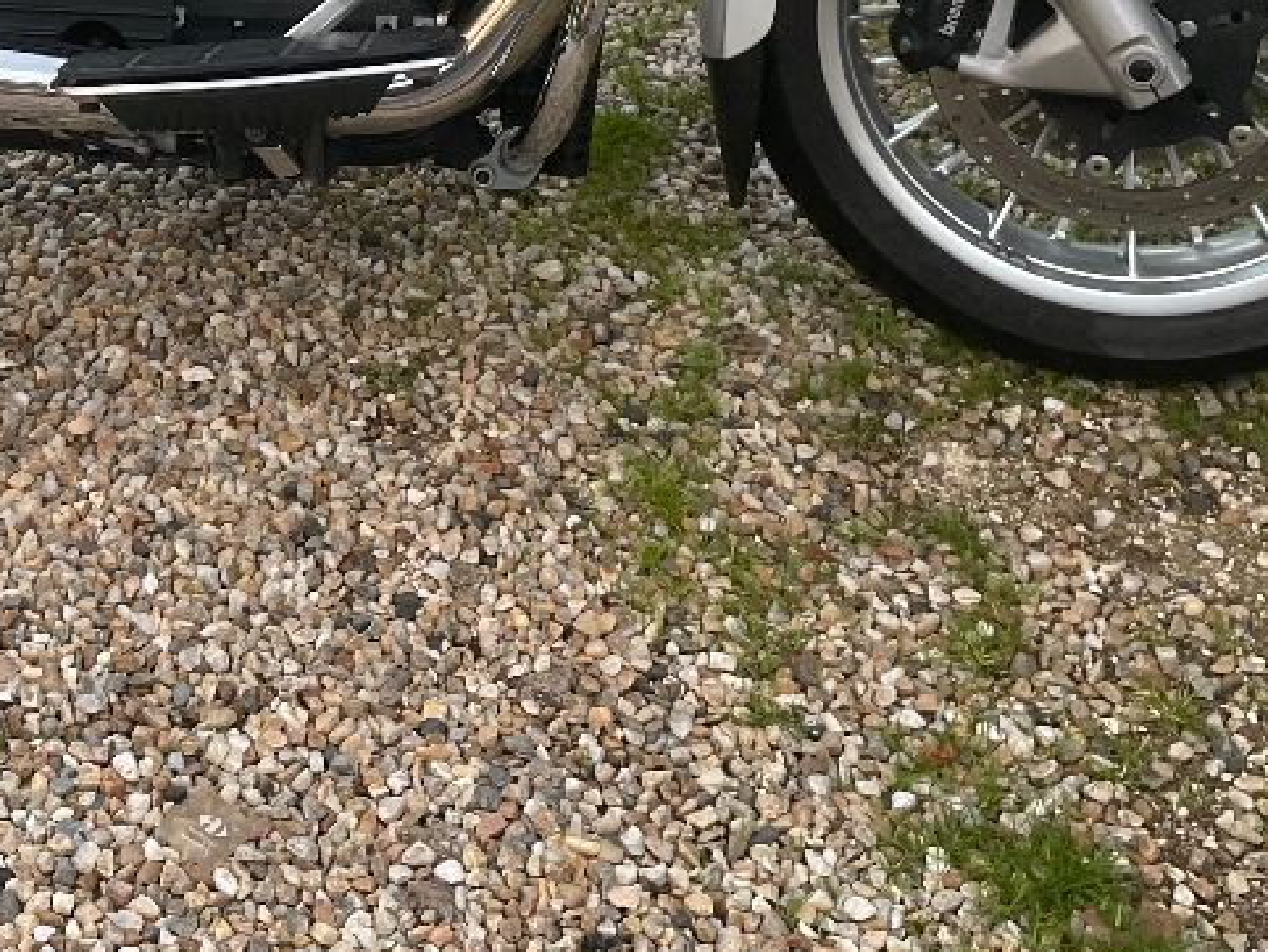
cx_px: 160
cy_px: -231
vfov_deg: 19.9
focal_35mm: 69
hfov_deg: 27.3
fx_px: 2529
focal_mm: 4.2
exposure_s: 1/121
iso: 100
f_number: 1.6
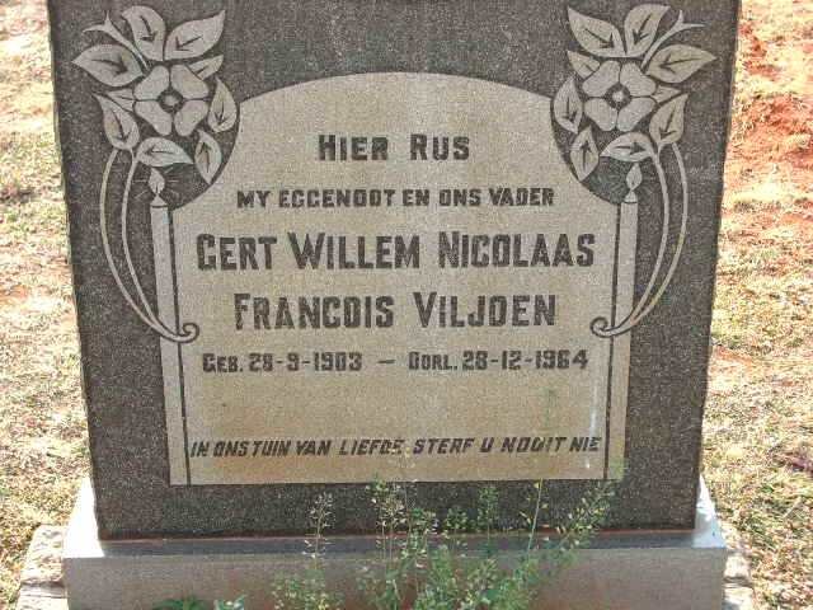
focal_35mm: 74
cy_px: 305
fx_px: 1738
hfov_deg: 26.3
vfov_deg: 19.9
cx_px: 406
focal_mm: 12.2
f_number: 3.9
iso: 100
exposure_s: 1/80
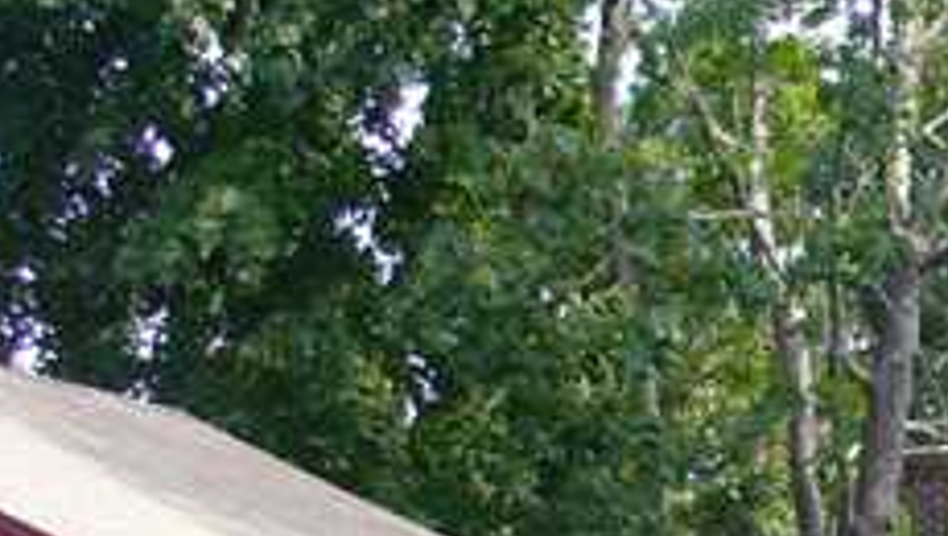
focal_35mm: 140
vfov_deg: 8.5
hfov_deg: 14.3
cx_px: 1414
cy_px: 862
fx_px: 3523
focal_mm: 6.1
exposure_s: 1/160
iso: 80
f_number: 2.8
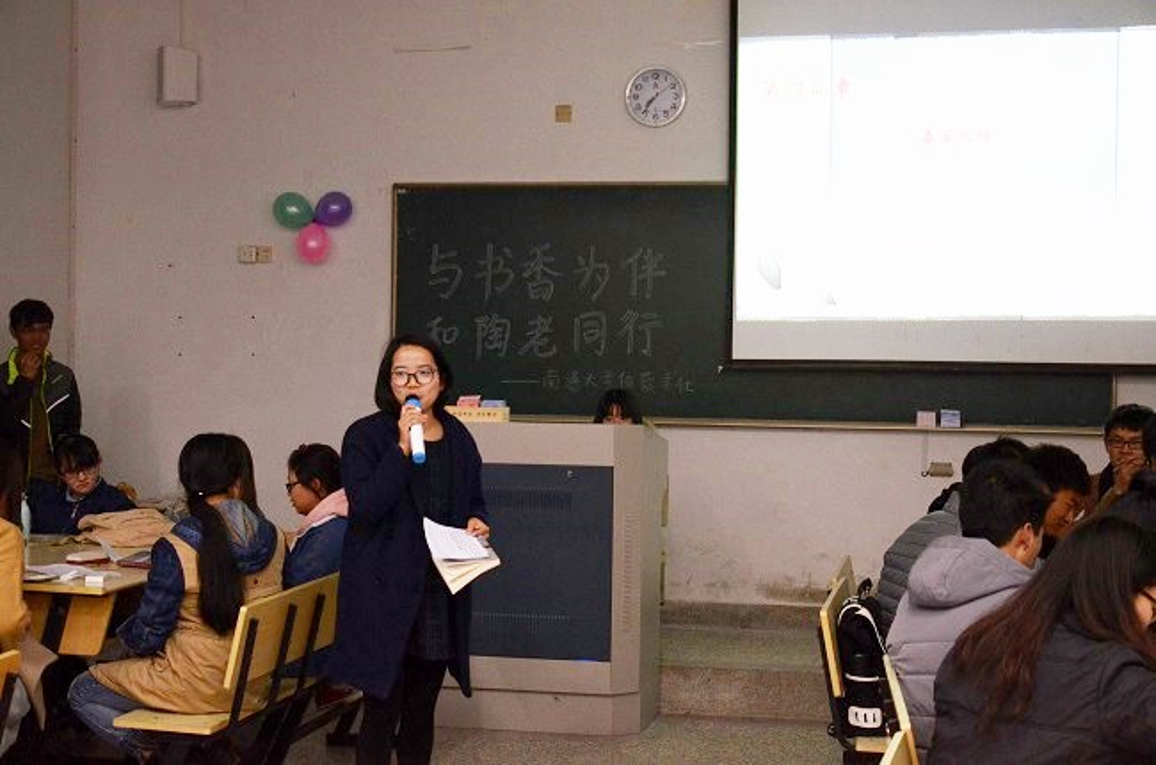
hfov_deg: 33.5
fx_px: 1922
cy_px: 382
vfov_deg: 22.5
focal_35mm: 60
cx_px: 578
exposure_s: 1/50
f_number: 4.5
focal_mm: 40
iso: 800
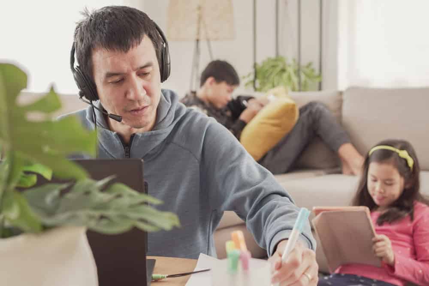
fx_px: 626
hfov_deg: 37.8
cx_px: 214
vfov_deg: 25.8
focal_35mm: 52
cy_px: 143
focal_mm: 35
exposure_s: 1/125
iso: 400
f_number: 2.8
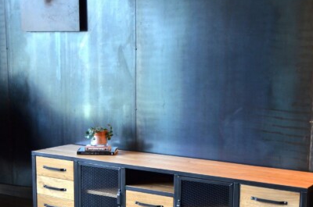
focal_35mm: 65
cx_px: 163
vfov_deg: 20.7
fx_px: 562
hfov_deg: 31.1
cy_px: 162
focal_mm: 27
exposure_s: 1/100
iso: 800
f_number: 2.8
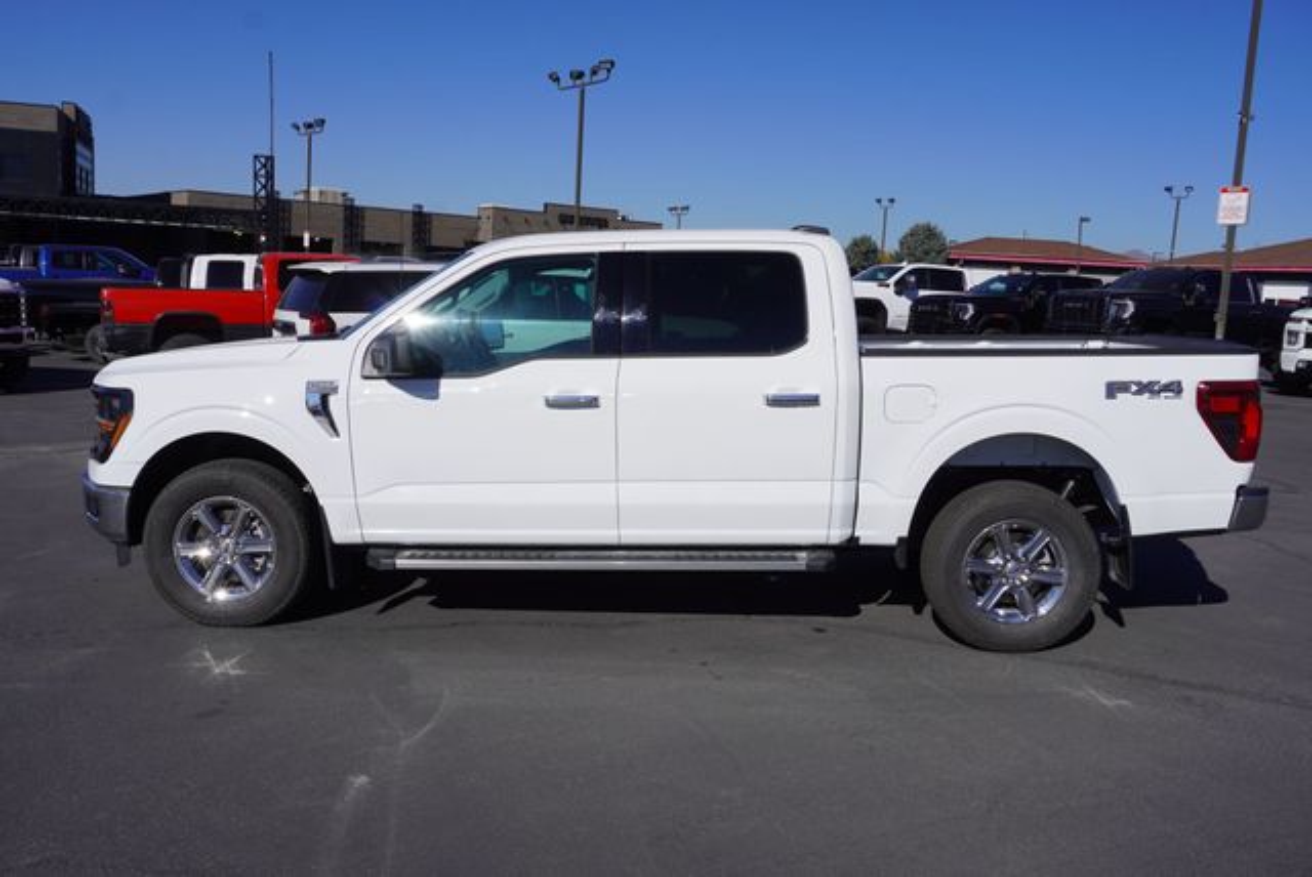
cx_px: 656
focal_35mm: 32
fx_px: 1149
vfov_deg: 41.8
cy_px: 438
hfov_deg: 59.4
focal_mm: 21
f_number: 10
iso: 100
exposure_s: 1/400
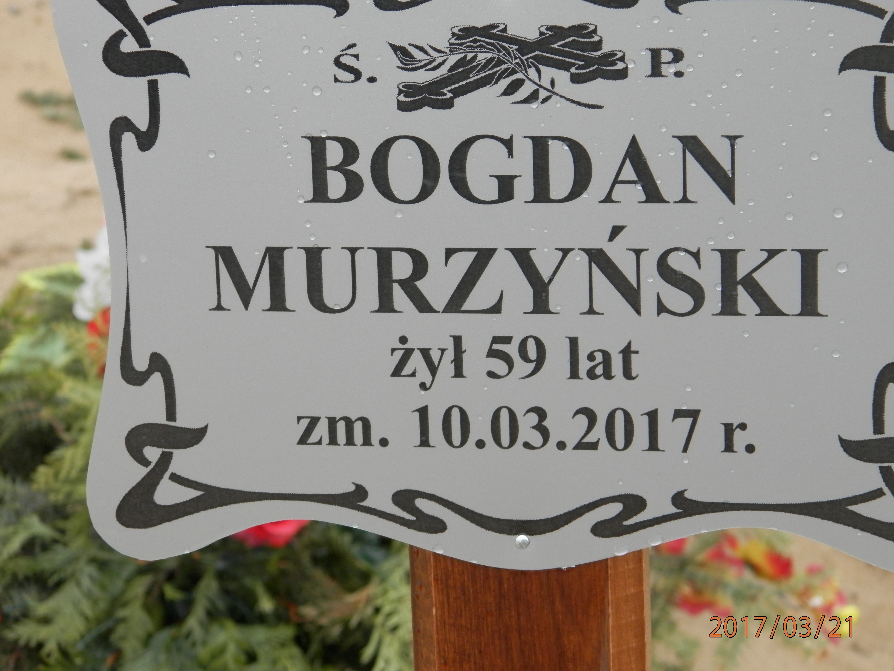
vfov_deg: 13.1
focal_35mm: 113
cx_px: 438
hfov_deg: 17.4
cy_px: 346
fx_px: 2918
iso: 200
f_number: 4.5
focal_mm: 19
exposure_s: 1/100
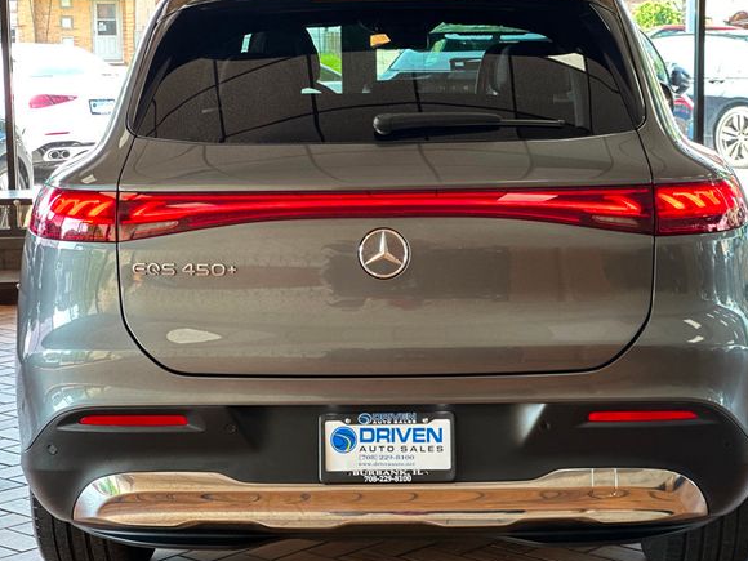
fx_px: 1837
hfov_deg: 23.0
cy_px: 280
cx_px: 383
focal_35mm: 85
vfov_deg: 17.4
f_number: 2.8
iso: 125
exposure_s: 1/40
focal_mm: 9
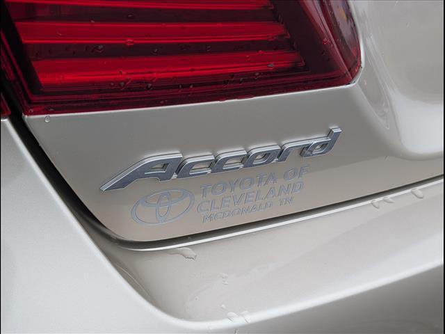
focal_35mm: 49
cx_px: 222
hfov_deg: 38.9
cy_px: 167
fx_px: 630
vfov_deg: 29.7
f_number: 1.68
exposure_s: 1/270
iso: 24
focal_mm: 6.9
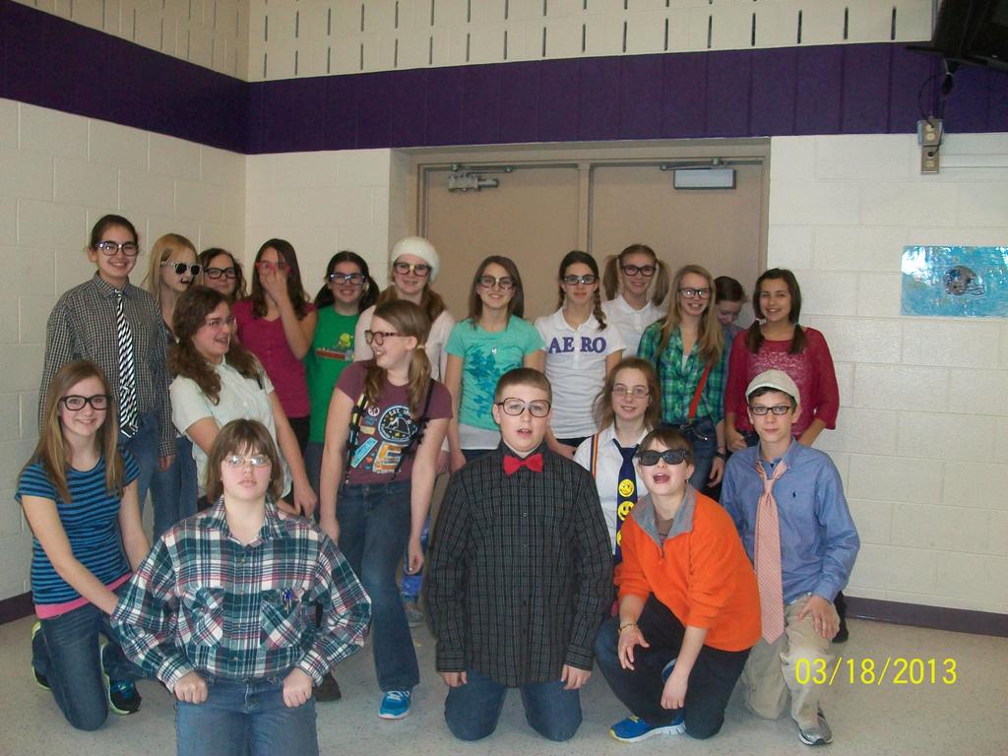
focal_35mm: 34
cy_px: 378
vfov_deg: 41.8
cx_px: 504
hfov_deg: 54.0
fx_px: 990
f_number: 2.8
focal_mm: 5.7
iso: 160
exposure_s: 1/60
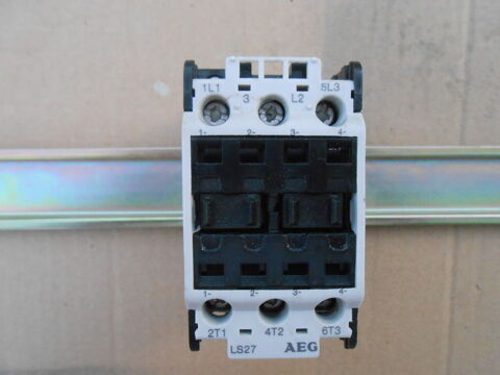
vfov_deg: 53.1
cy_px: 188
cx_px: 250
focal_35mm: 26
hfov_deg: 67.3
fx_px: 376
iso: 800
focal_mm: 4.6
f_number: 3.5
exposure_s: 1/100
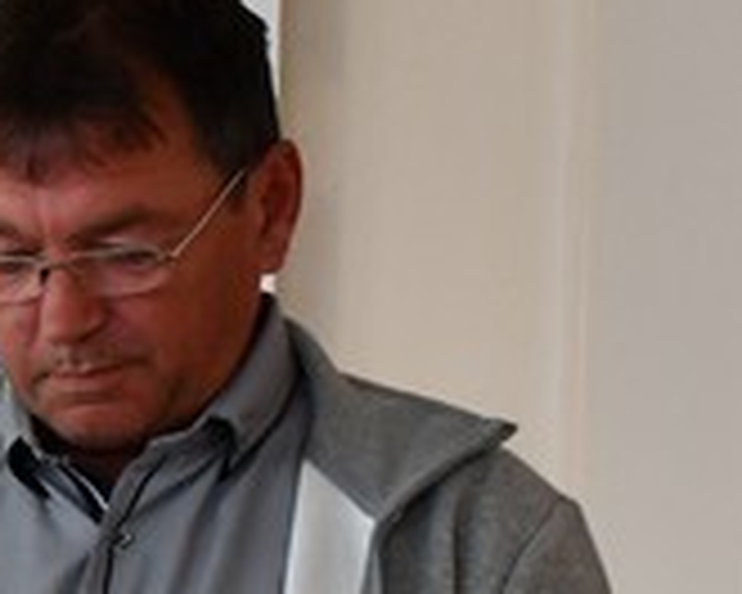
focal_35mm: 280
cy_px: 1159
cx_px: -1030
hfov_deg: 6.6
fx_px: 6149
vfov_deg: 5.4
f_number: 4
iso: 800
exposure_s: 1/250
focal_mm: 32
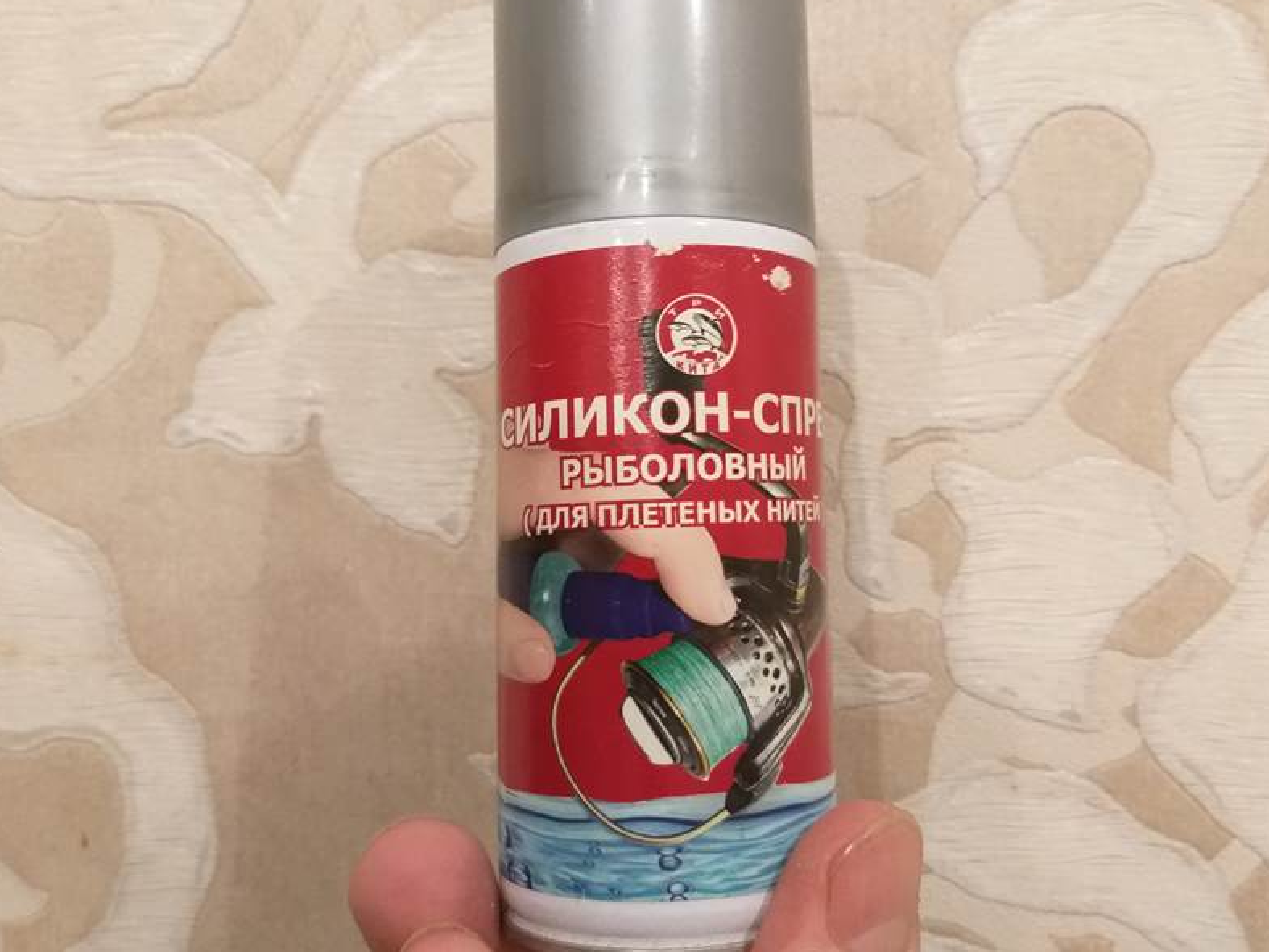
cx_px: 665
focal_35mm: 33
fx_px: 1210
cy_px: 424
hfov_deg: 55.3
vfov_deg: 42.9
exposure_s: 1/25
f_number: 1.7
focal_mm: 3.93
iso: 250
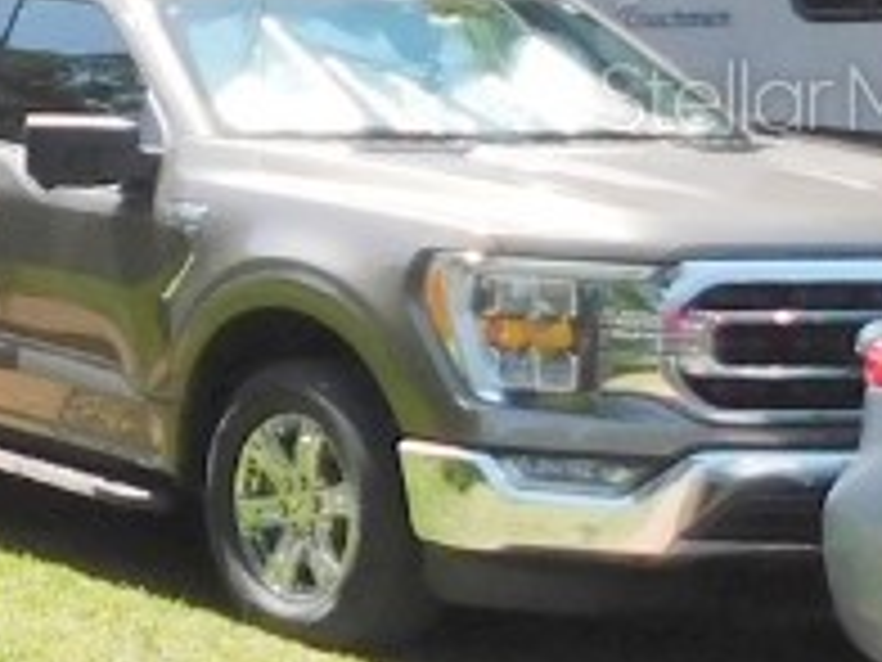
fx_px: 3058
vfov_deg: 12.3
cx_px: -1282
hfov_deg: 12.5
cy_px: 95
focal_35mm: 120
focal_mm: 4
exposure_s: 1/800
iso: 125
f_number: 3
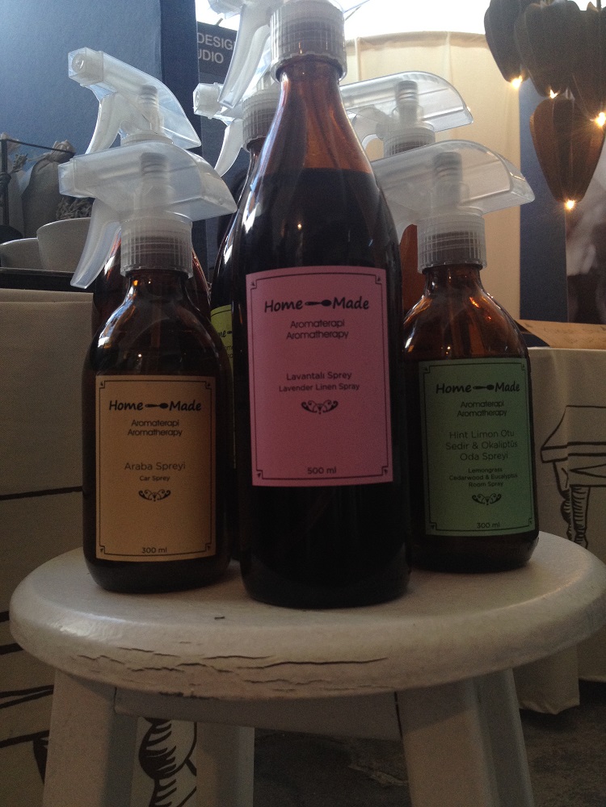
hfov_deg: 40.7
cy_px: 404
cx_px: 303
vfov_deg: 52.6
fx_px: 817
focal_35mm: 35
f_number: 2.4
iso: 100
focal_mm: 4.28
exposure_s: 1/120
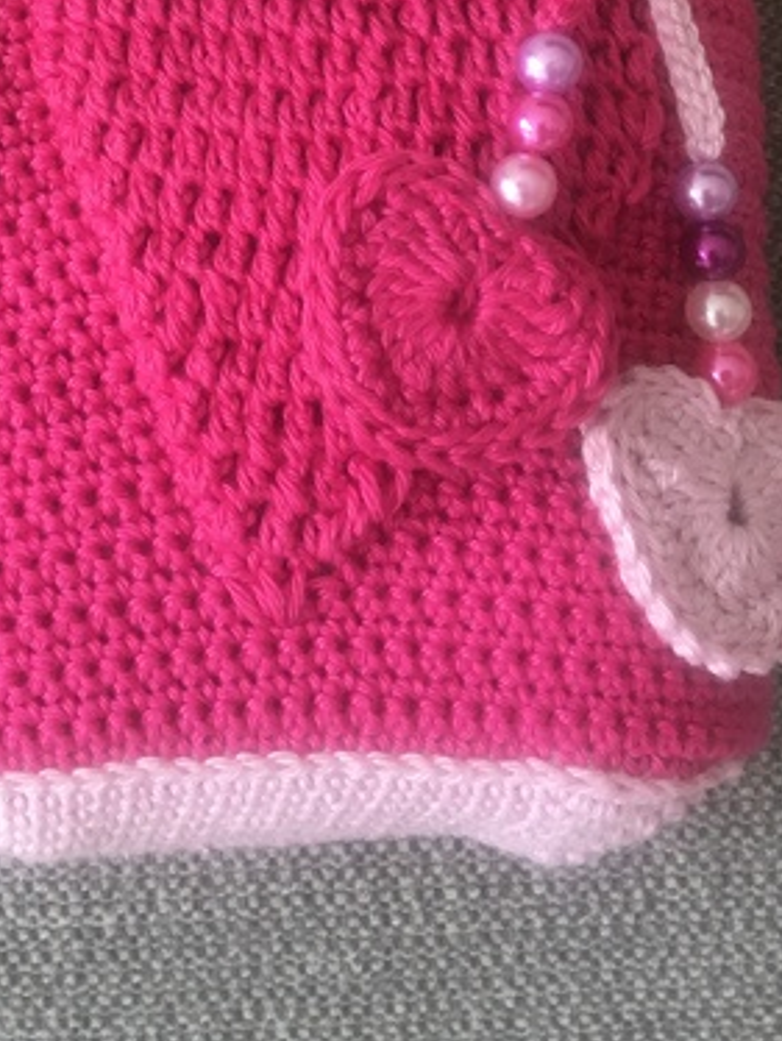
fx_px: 1865
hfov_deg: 23.5
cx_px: 220
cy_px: 106
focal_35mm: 62
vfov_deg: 29.9
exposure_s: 1/33
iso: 50
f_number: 2.2
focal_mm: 4.15
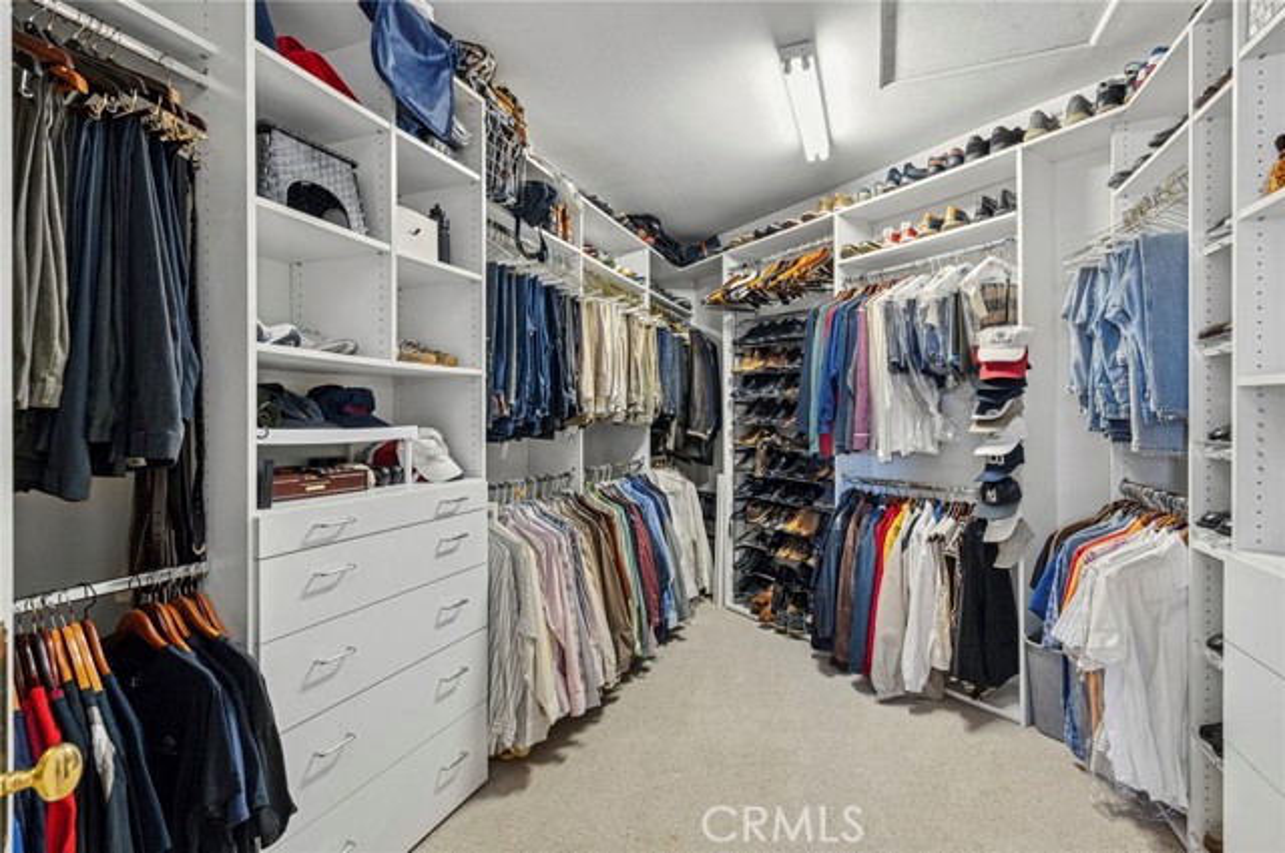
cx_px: 642
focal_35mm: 16
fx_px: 570
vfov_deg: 73.6
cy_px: 426
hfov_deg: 96.8
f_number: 9
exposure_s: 1/2.5
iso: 320
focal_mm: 16
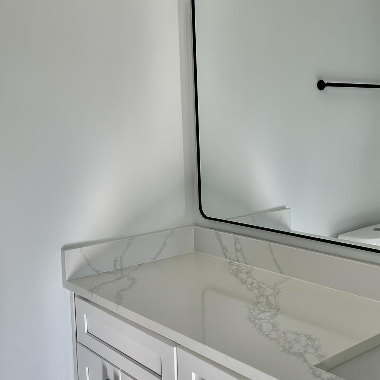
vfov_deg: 38.3
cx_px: 249
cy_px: 170
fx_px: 546
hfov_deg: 38.0
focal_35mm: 44
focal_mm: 5.7
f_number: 1.5
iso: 40
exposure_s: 1/269
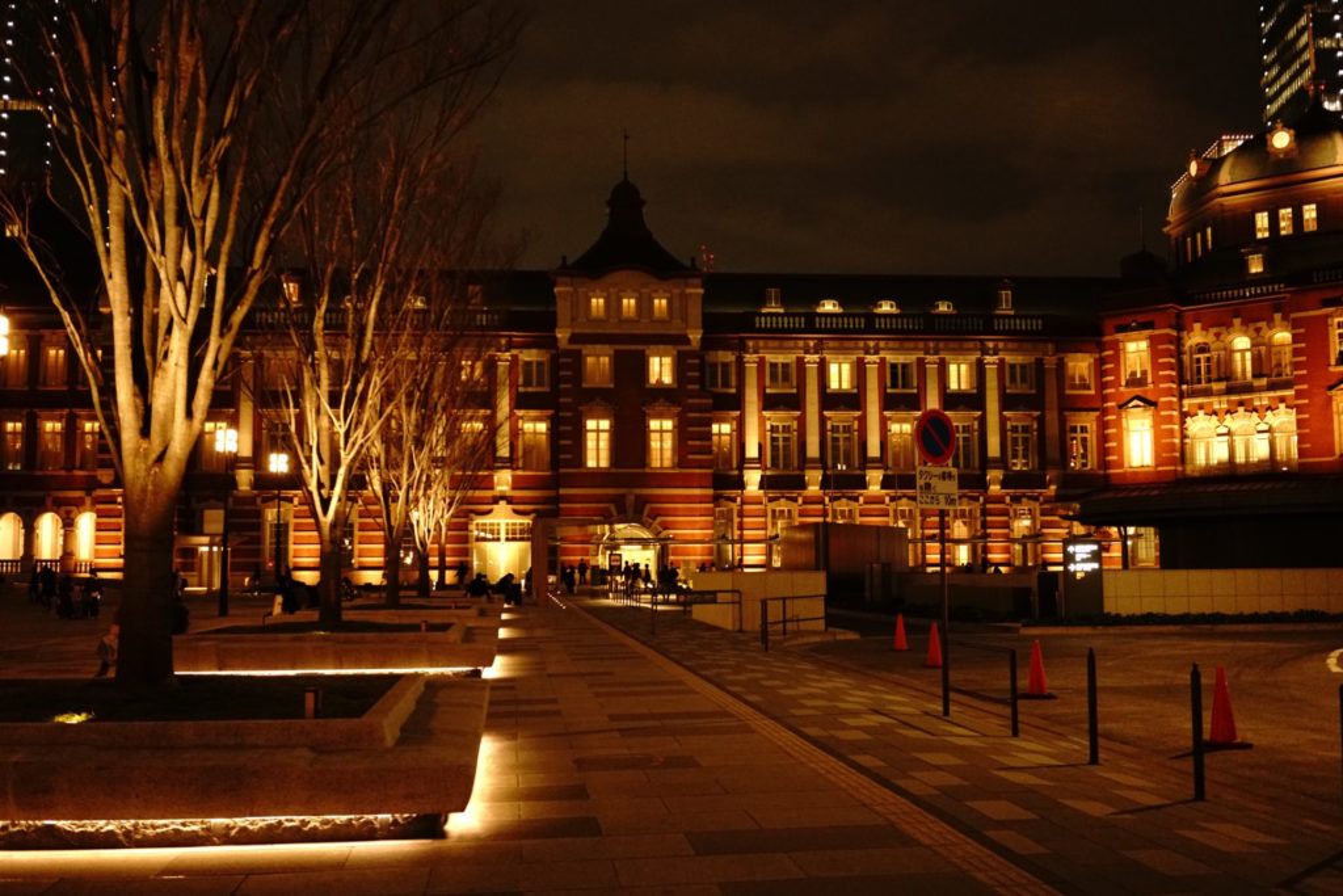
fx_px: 1306
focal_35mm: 35
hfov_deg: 54.4
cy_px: 448
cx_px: 672
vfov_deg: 37.9
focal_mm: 35
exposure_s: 1/50
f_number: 3.2
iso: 5000
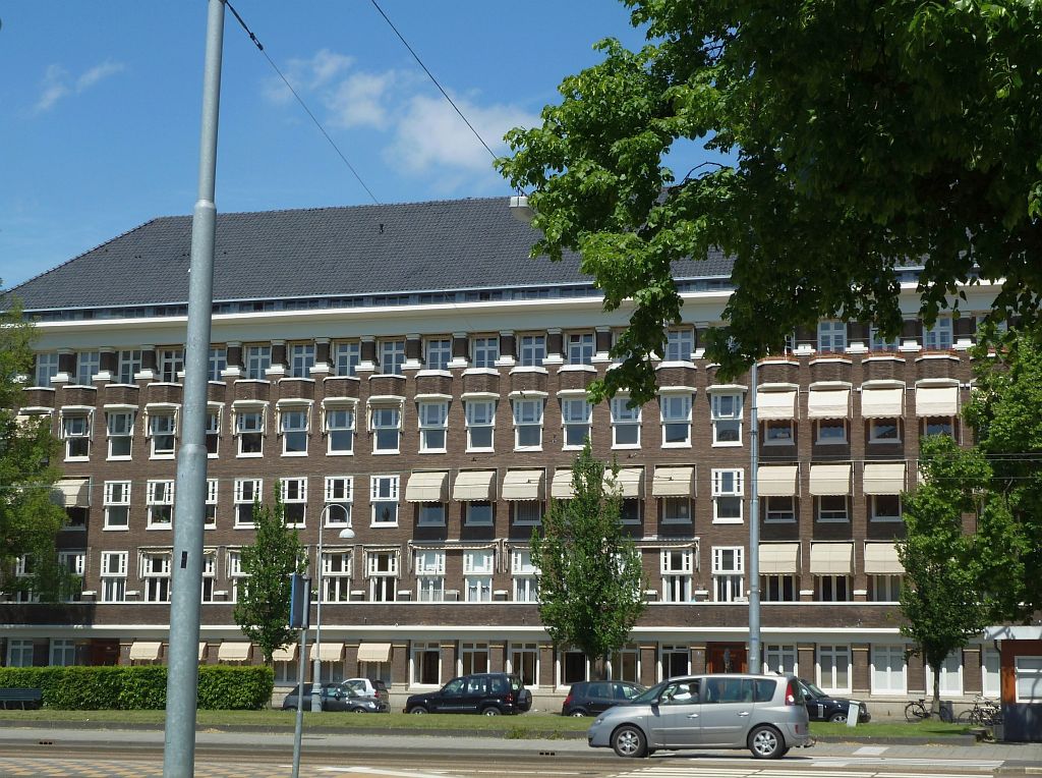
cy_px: 389
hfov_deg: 32.8
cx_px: 521
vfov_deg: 24.7
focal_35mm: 59
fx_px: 1773
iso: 80
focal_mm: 9.7
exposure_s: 1/500
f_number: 3.9
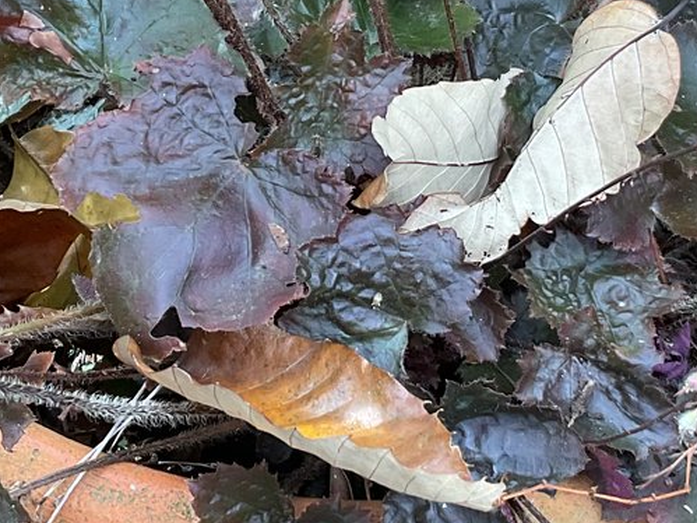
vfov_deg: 16.7
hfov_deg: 22.2
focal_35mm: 88
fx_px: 1771
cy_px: 110
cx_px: 406
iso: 50
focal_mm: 3
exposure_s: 1/120
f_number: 1.8
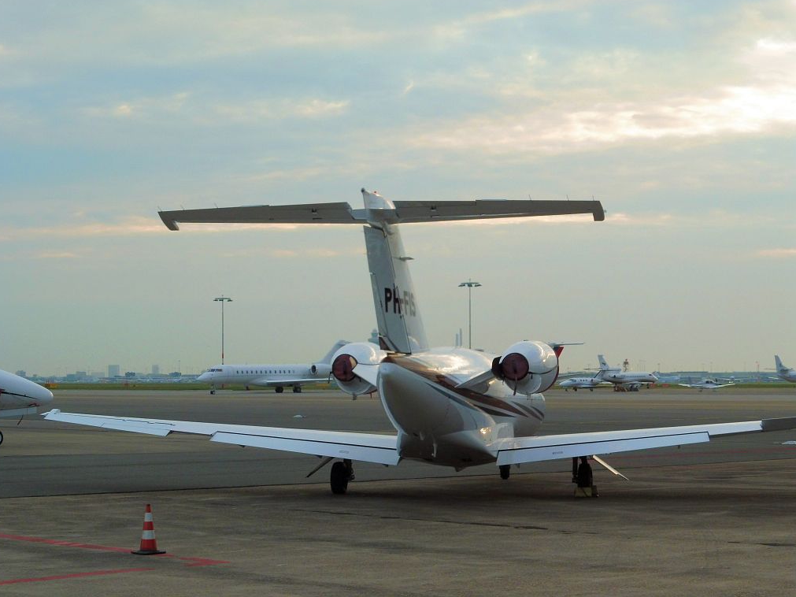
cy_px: 295
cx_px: 394
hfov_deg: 24.4
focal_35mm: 80
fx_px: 1839
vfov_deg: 18.4
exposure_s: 1/80
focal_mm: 14.2
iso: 100
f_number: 5.1
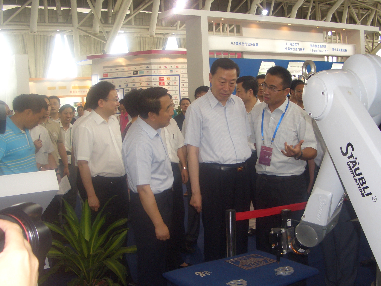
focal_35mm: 44
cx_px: 206
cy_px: 158
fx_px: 484
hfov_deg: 42.9
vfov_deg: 32.8
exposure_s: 1/60
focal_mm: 5.8
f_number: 2.6
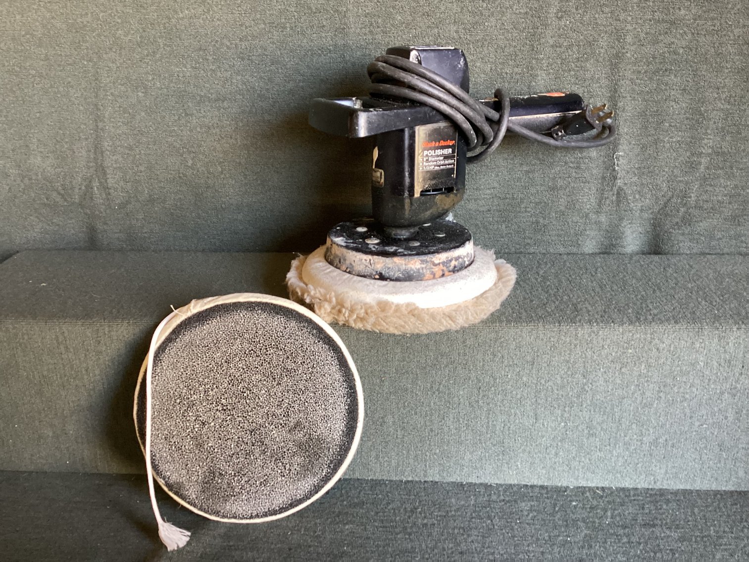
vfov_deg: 45.4
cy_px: 281
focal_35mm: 31
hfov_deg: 58.3
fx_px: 671
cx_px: 374
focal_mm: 3.3
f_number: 2.4
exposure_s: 1/60
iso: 400
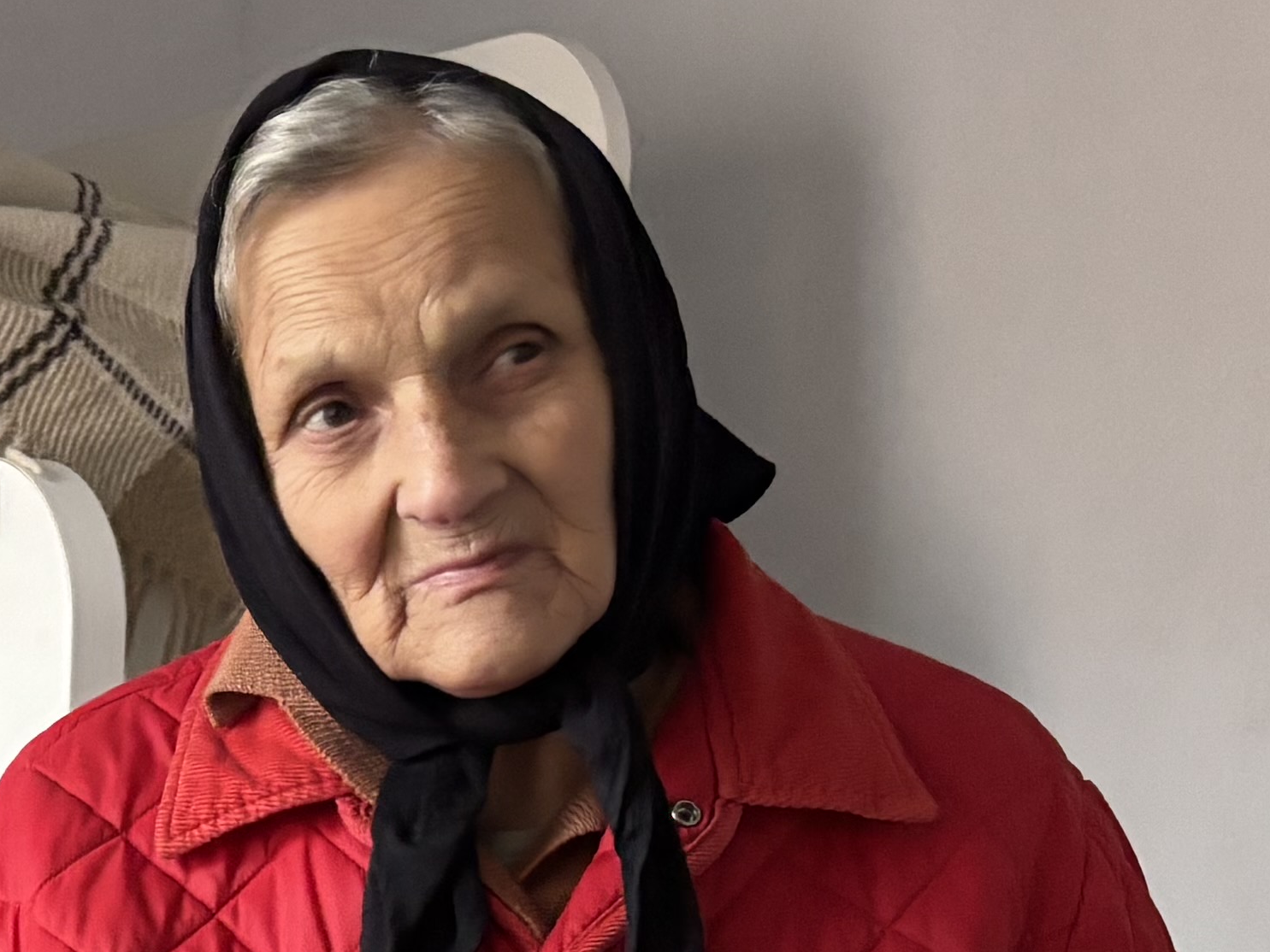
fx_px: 3669
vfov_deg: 14.3
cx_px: -360
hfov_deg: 18.3
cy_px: 1190
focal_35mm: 100
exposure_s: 1/39
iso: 640
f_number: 1.6
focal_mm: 5.96
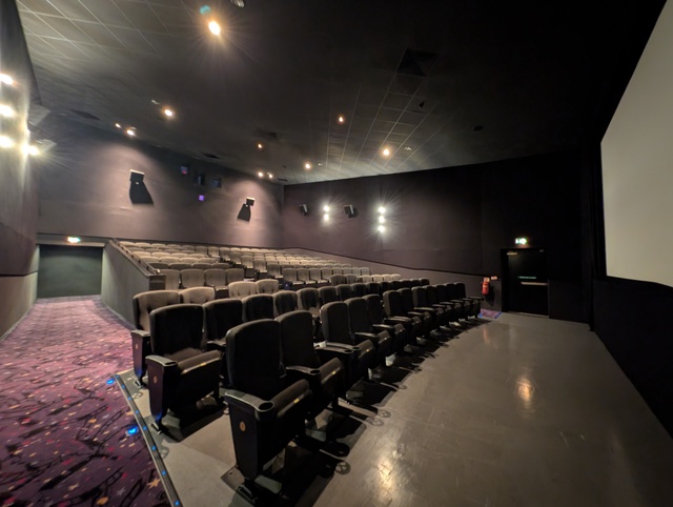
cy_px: 254
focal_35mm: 12
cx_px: 336
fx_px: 234
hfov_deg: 110.5
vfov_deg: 94.6
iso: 583
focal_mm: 2.23
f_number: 1.95
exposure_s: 1/1.87
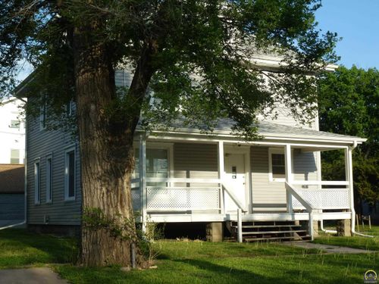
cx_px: 190
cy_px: 142
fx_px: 569
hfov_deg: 36.8
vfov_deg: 28.0
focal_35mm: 52
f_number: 4.3
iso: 100
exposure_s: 1/500
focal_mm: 9.4
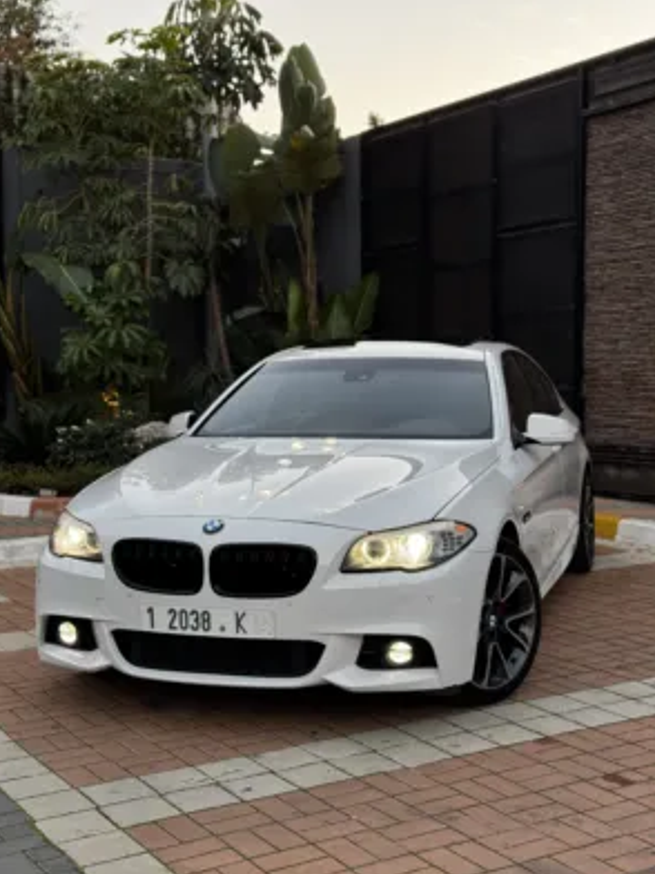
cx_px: 323
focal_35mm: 49
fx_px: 1236
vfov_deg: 38.9
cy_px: 437
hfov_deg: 29.7
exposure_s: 1/274
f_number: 1.78
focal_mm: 6.76
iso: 64
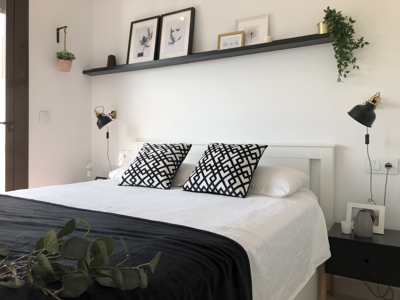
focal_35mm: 28
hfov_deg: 63.4
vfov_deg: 49.7
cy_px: 150
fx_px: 324
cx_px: 200
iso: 20
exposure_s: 1/198
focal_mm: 3.99
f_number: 1.8
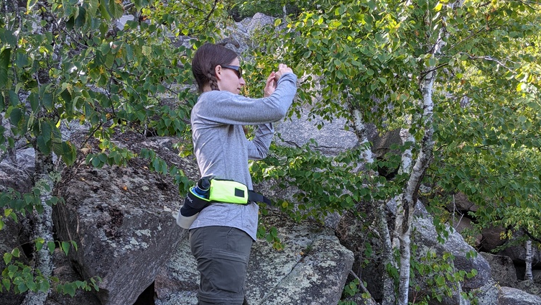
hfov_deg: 50.5
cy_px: 206
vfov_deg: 29.5
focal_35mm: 40
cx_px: 272
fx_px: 574
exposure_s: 1/305
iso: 49
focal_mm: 4.44
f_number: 1.8
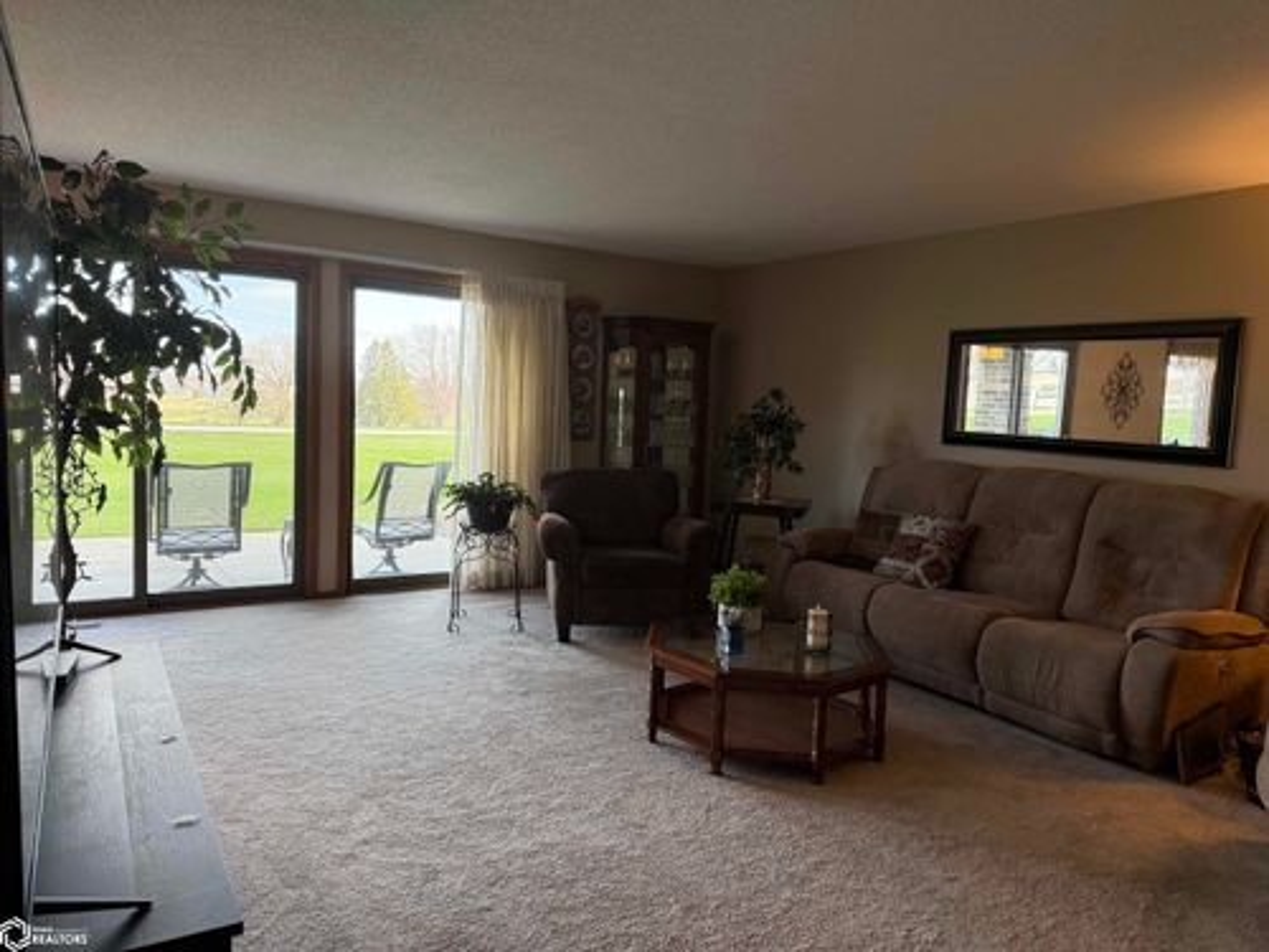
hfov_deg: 71.6
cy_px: 476
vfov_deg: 56.8
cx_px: 634
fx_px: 880
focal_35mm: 24
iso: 200
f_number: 1.78
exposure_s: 1/171
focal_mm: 6.76
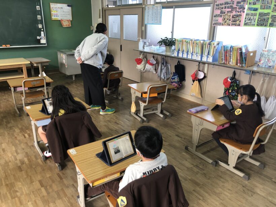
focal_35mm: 28
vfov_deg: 49.7
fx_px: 223
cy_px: 104
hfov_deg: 63.4
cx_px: 138
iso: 25
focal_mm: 3.99
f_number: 1.8
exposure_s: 1/30
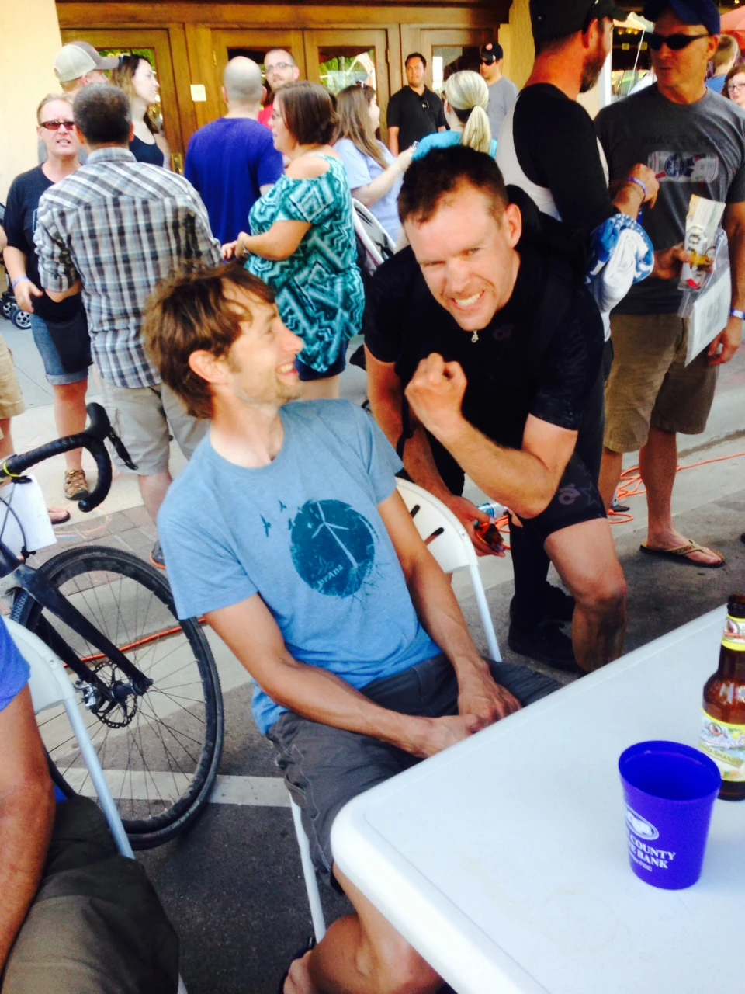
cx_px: 372
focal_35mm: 33
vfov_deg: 55.4
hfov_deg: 42.9
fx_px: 947
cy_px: 497
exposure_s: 1/60
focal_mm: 4.12
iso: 50
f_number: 2.4
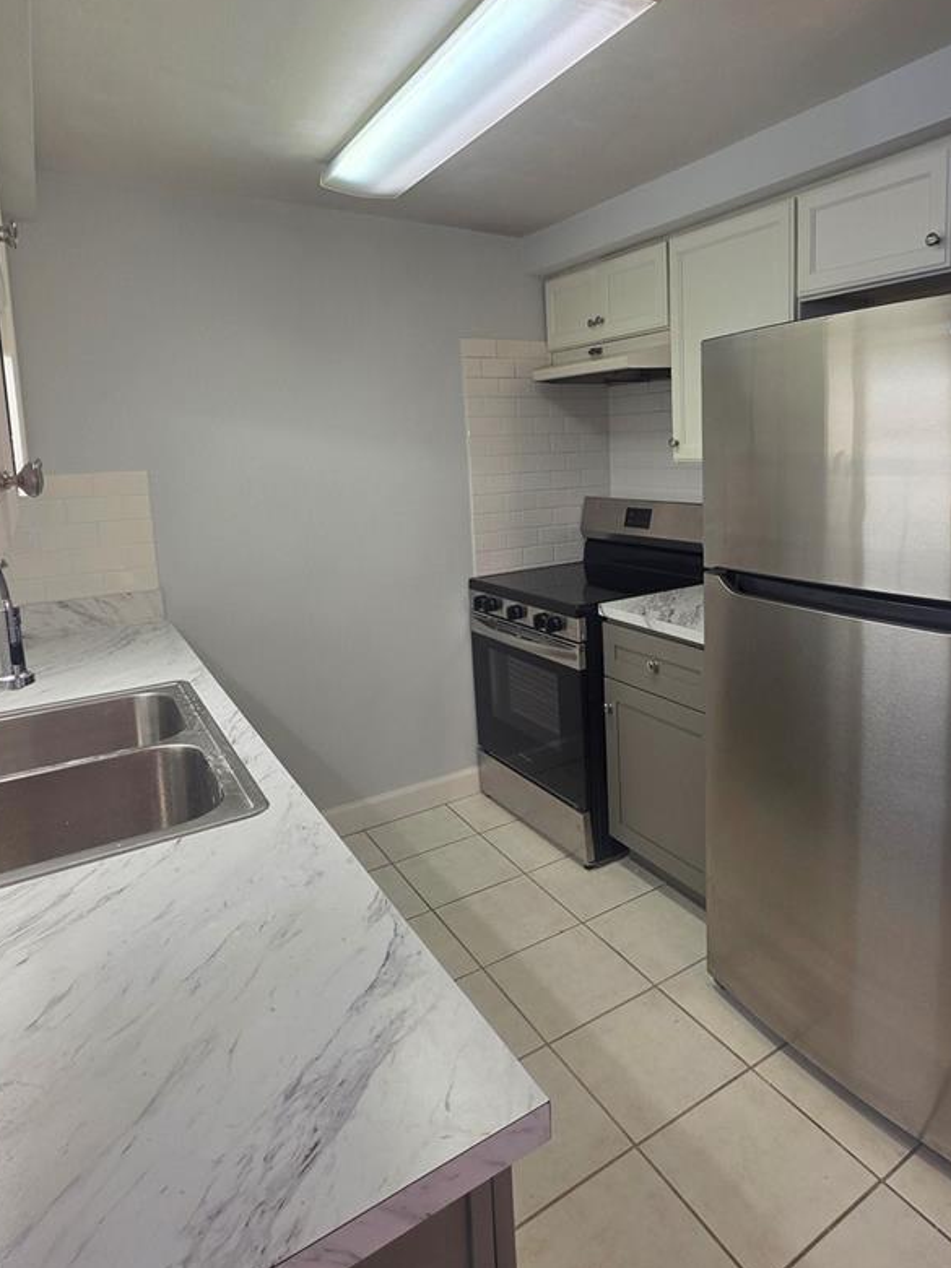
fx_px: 733
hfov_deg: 65.2
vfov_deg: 81.2
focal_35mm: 20
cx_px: 579
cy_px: 535
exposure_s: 1/60
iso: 80
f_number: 1.9
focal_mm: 2.2
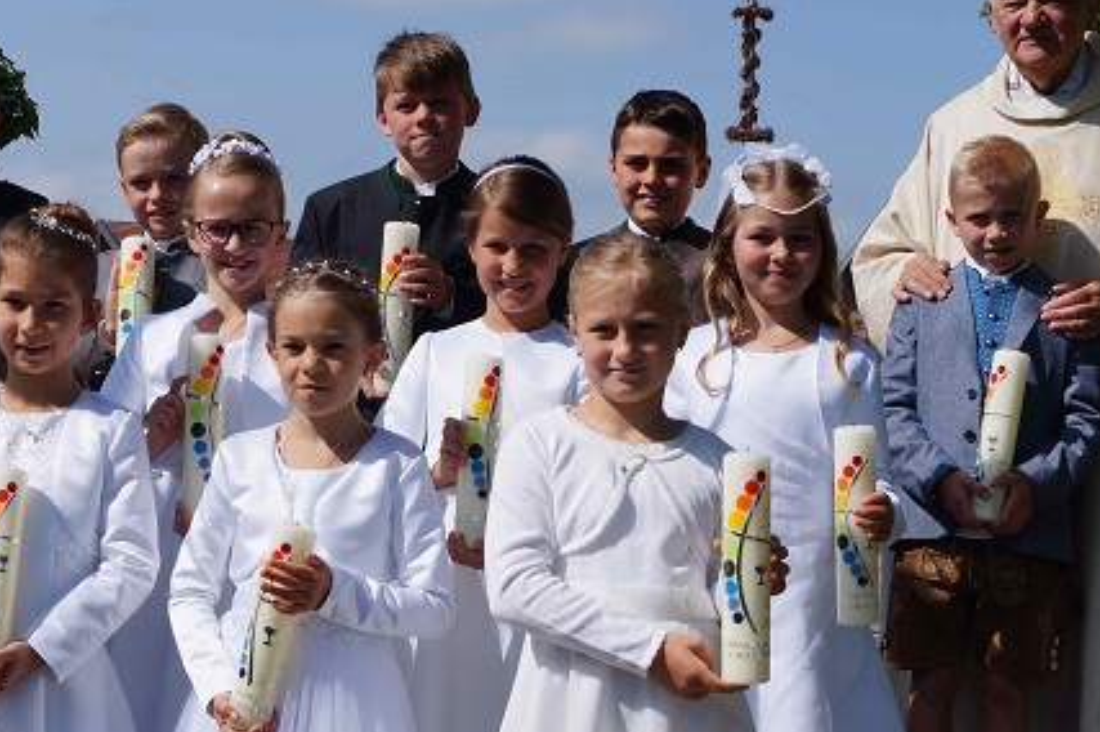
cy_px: 536
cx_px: 397
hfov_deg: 28.7
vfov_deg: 19.3
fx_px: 2137
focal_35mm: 70
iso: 100
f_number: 10
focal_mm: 24
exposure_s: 1/320
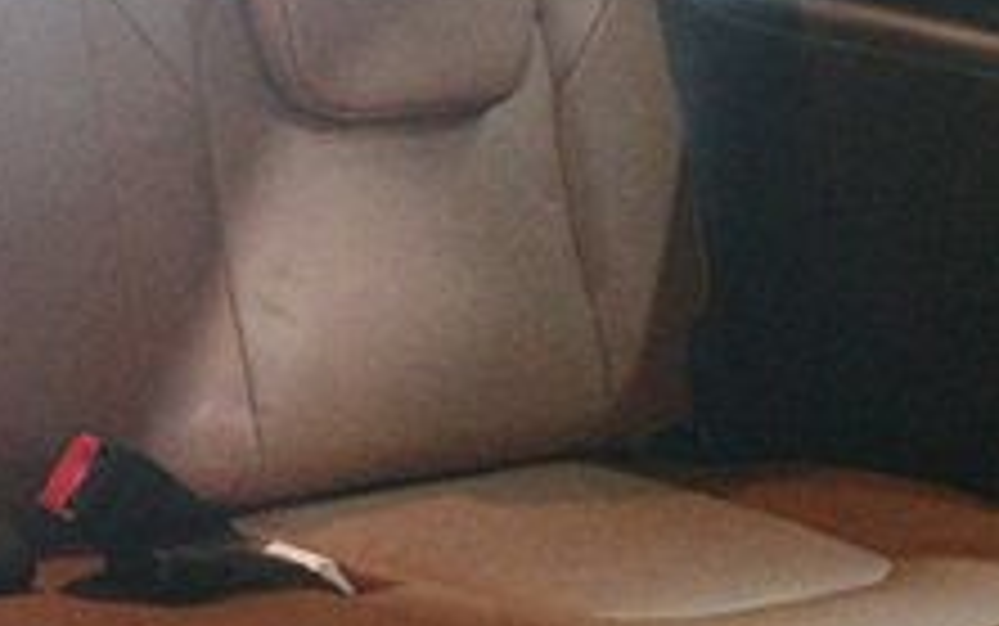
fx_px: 3841
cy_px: 315
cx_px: 189
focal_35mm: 141
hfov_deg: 14.7
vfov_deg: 9.3
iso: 12800
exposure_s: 1/60
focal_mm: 32
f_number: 4
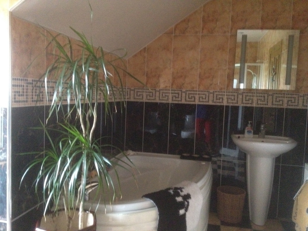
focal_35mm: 35
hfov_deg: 52.6
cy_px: 116
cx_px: 154
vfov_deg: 40.7
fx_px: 311
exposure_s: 1/17
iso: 800
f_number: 2.4
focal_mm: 4.28
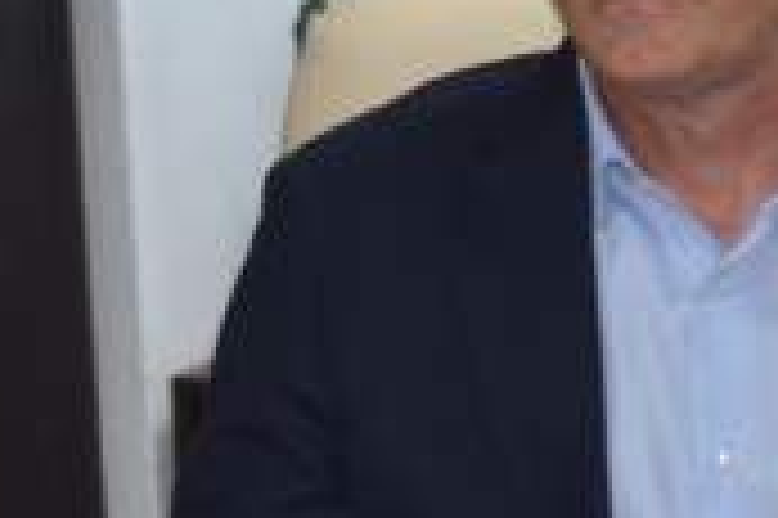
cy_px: -194
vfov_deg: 4.6
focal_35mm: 300
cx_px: 1151
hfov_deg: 6.8
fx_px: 6477
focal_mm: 30
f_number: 5.6
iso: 500
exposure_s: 1/125
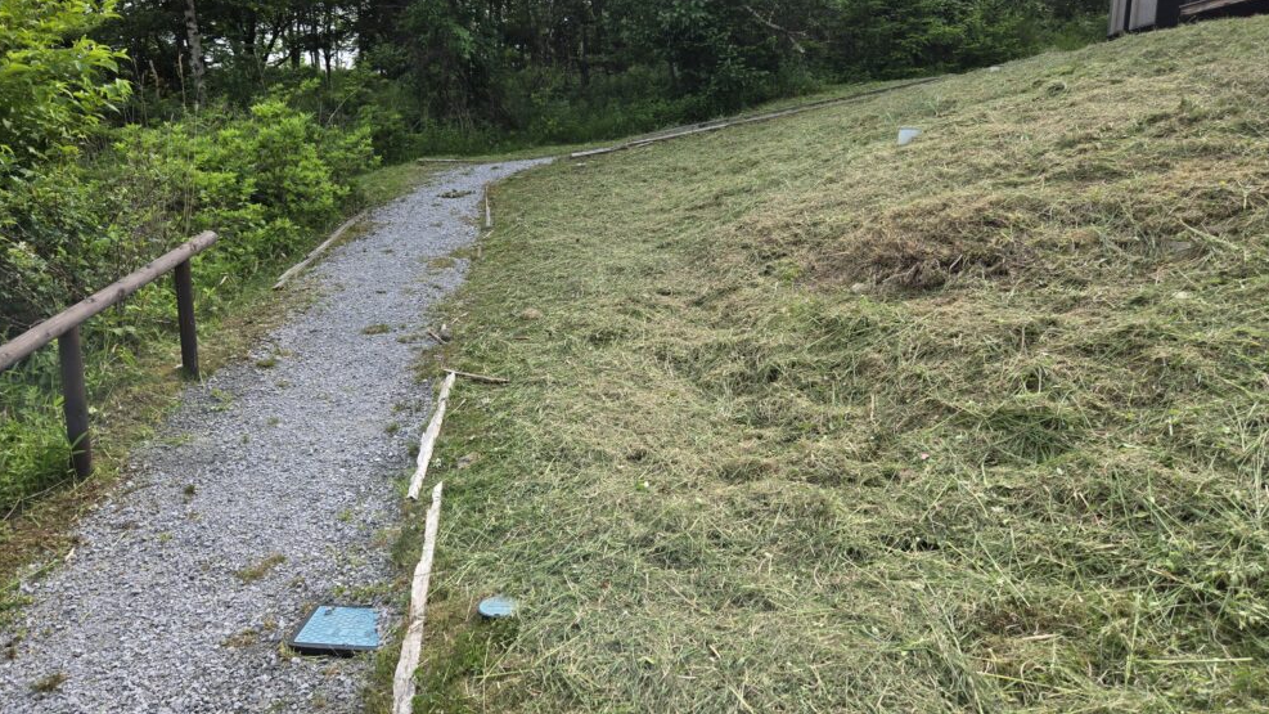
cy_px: 304
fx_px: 875
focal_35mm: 26
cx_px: 634
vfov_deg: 44.2
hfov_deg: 71.9
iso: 25
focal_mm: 5.4
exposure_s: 1/703
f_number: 1.8
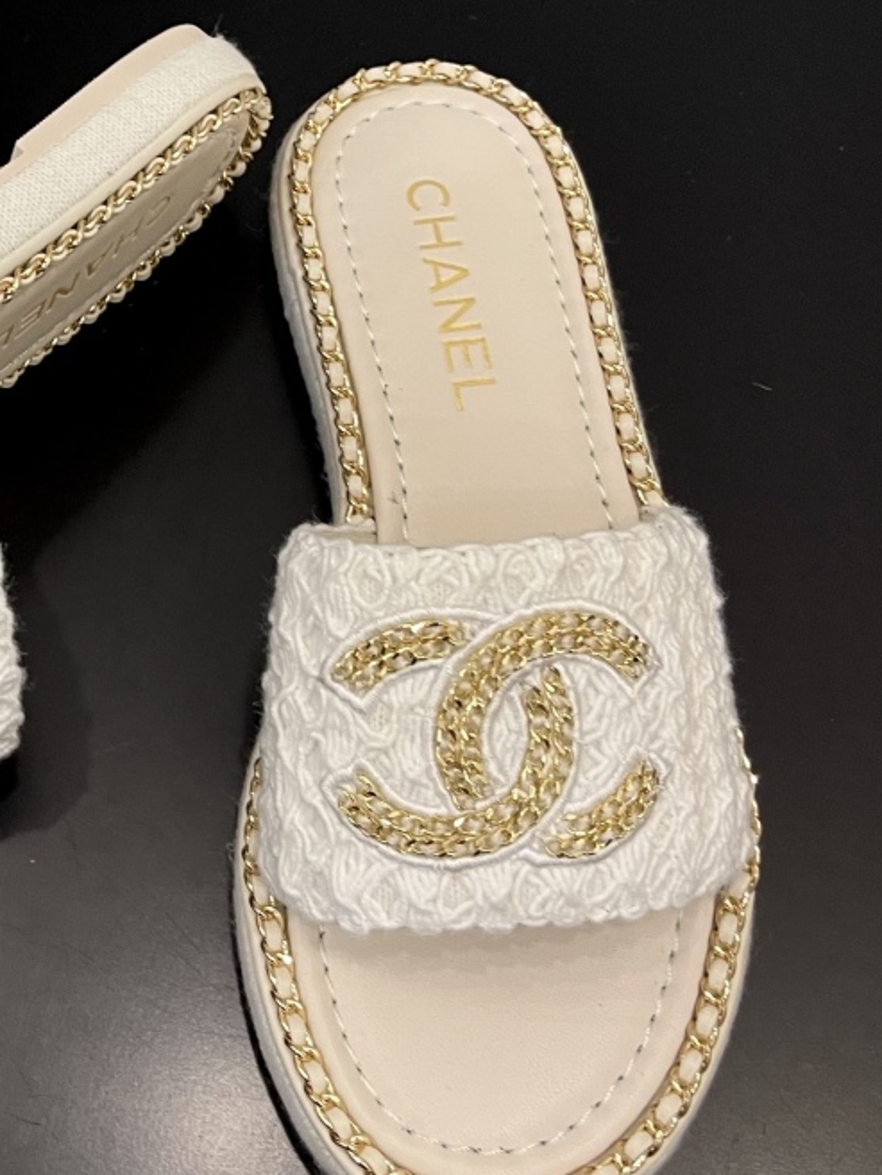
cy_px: 254
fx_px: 1936
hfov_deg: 24.8
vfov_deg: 32.9
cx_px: 72
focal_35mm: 57
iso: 125
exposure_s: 1/71
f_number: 1.6
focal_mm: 5.1
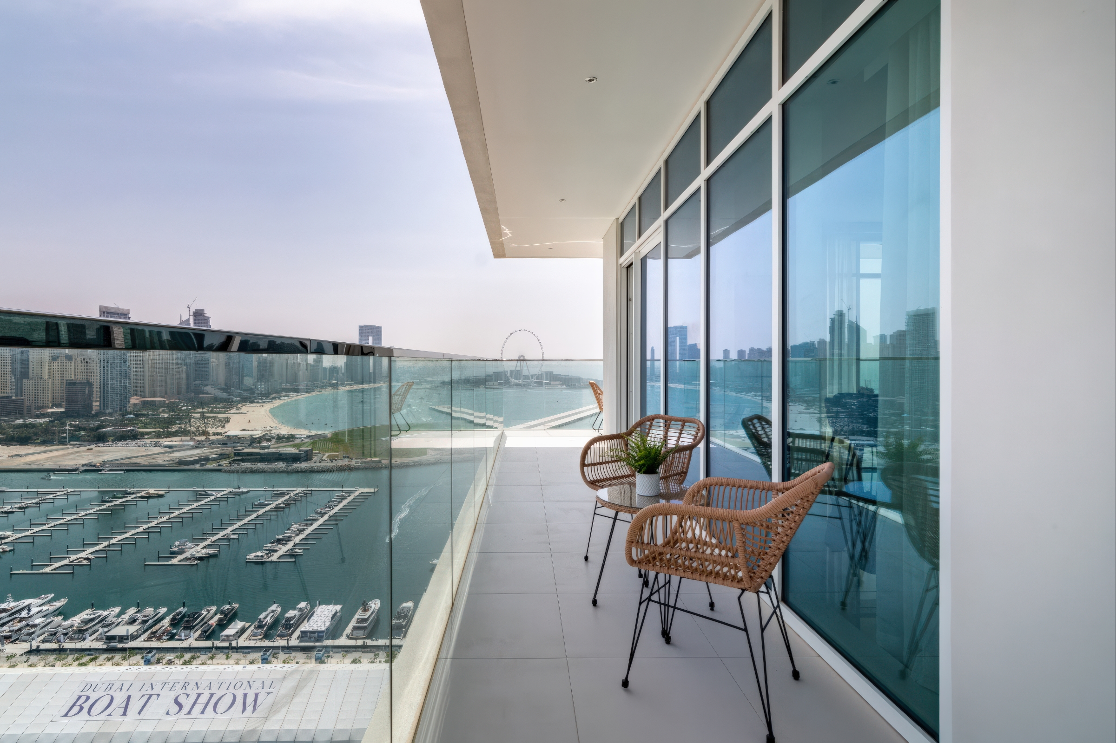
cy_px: 372
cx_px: 558
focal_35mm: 16
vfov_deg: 73.7
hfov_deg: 96.7
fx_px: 496
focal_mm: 11
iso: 250
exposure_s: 1/320
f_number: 22
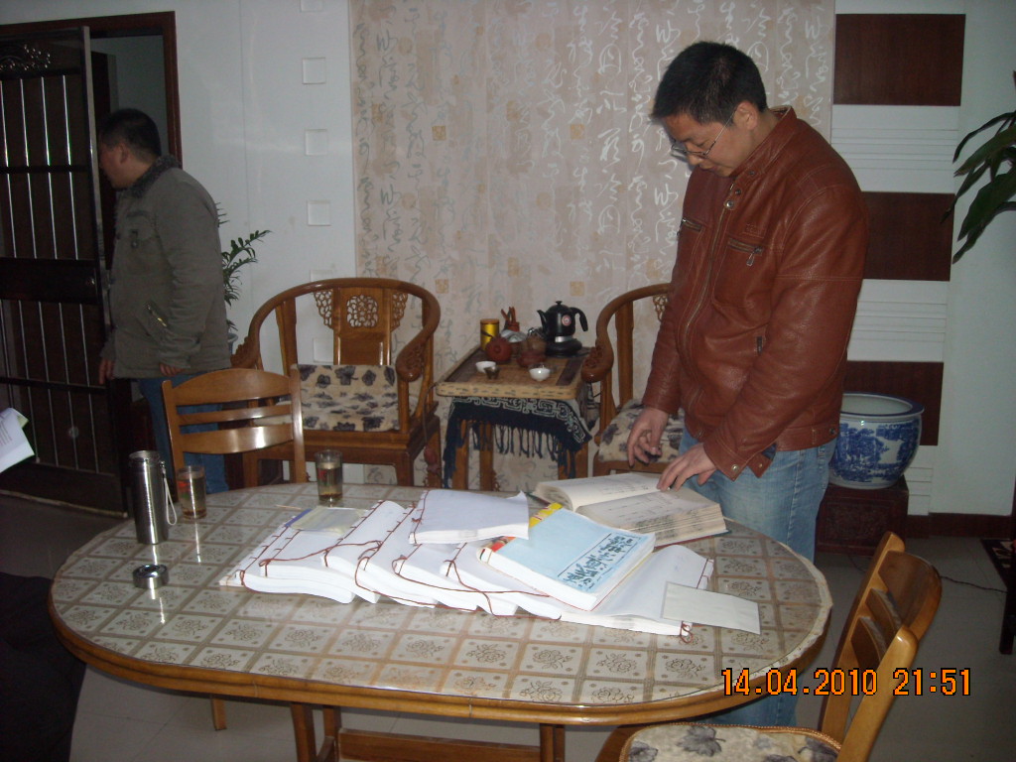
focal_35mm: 35
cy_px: 381
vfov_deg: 40.7
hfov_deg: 52.6
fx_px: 1027
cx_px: 508
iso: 200
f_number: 2.8
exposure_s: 1/60
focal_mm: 5.7
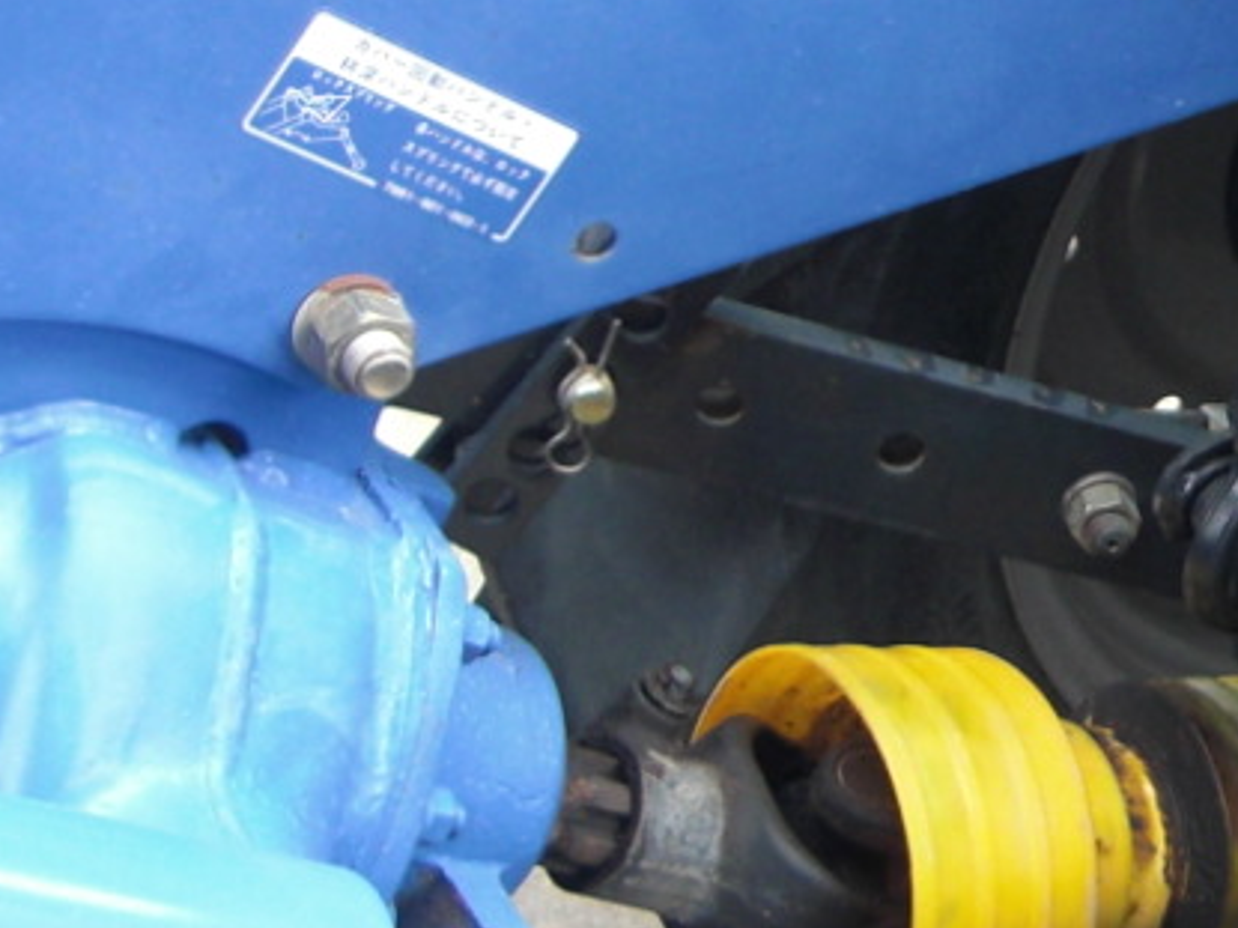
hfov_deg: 17.3
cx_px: 1548
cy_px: 286
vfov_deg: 13.7
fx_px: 3861
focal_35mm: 108
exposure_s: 1/60
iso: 100
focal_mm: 4.9
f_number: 2.6
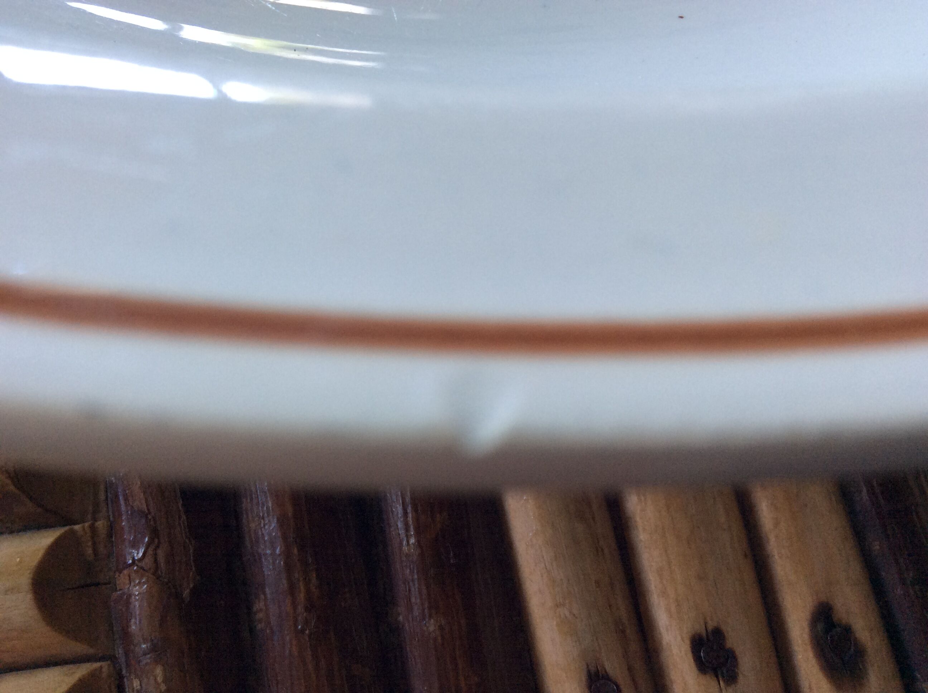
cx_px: 464
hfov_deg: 56.9
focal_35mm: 32
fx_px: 857
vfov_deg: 44.1
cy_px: 346
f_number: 2.4
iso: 64
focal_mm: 3.3
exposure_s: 1/25
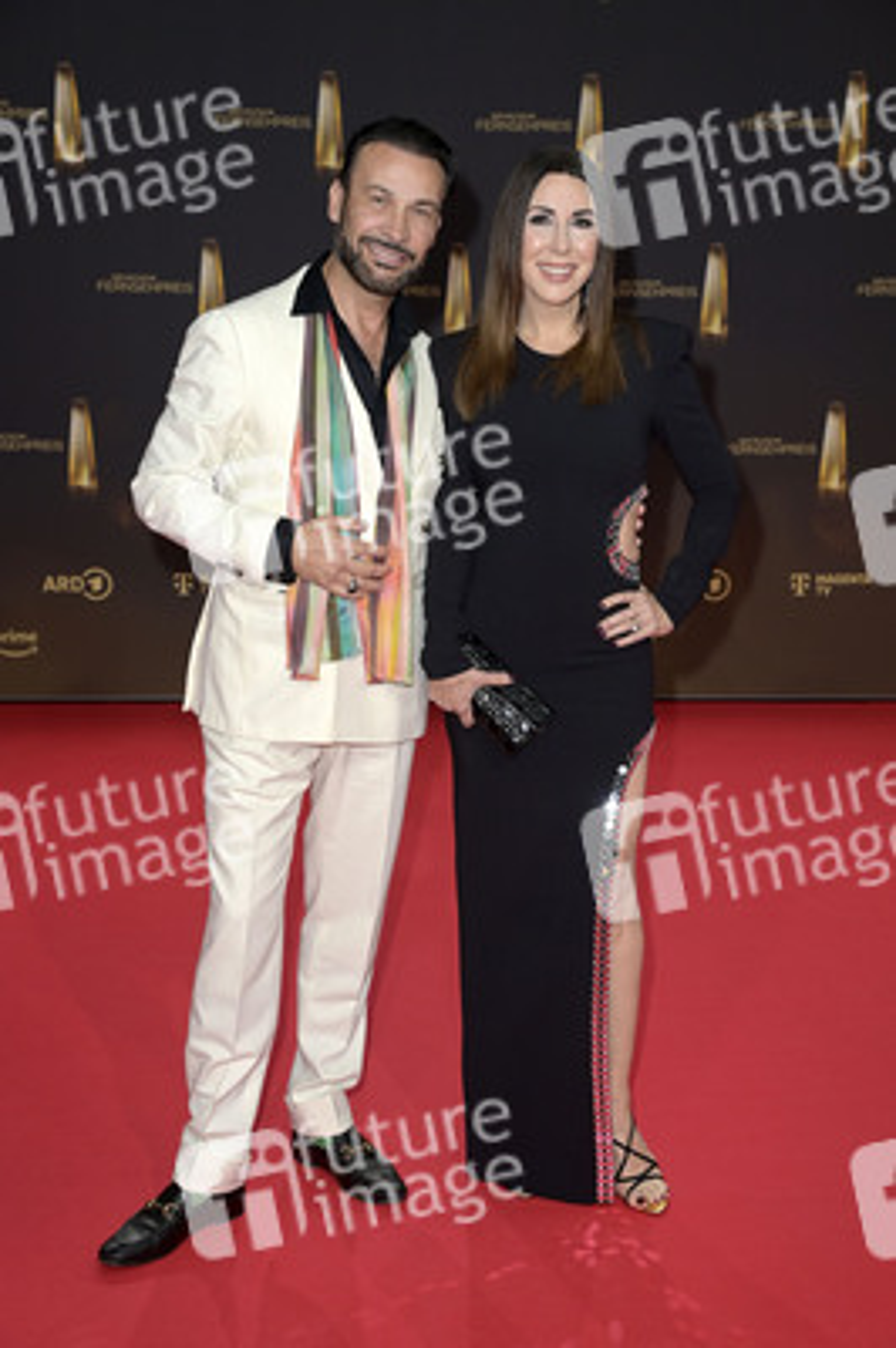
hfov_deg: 24.6
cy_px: 674
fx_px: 2057
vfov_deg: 36.3
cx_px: 448
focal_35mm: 55
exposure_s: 1/250
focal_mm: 55
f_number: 5
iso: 1000
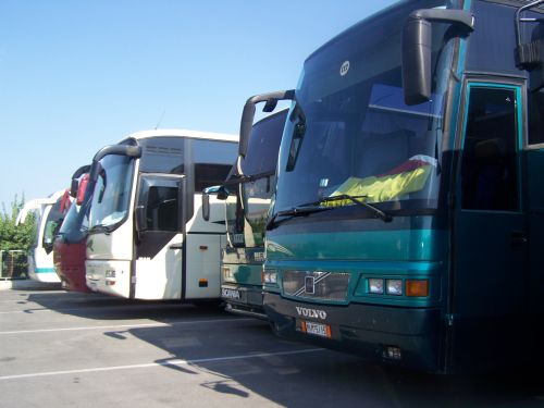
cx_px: 272
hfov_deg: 49.0
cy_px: 204
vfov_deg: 37.7
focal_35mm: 38
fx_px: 597
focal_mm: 6.3
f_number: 2.8
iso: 64
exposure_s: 1/500
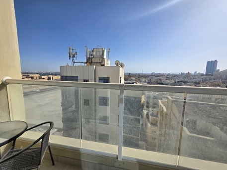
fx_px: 85
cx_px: 114
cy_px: 85
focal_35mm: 13
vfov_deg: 89.9
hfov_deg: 106.2
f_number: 1.9
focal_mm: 2.2
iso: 40
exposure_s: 1/3246
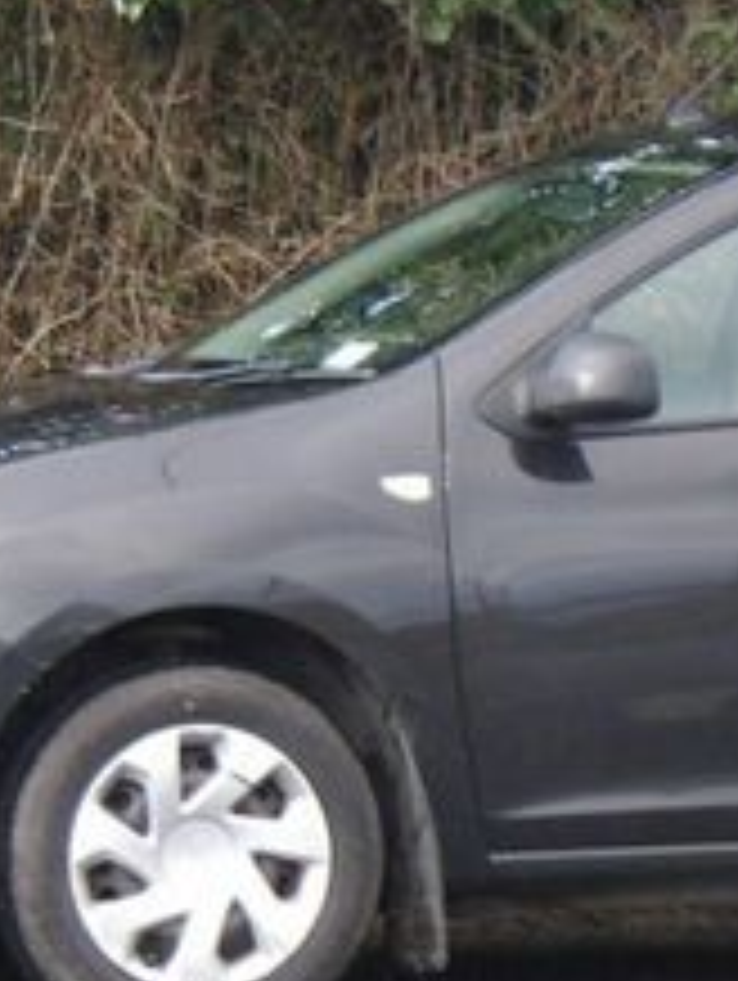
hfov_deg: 5.0
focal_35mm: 297
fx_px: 8426
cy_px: 518
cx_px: 720
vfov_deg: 6.7
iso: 166
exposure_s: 1/54
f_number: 6.6
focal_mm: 19.6
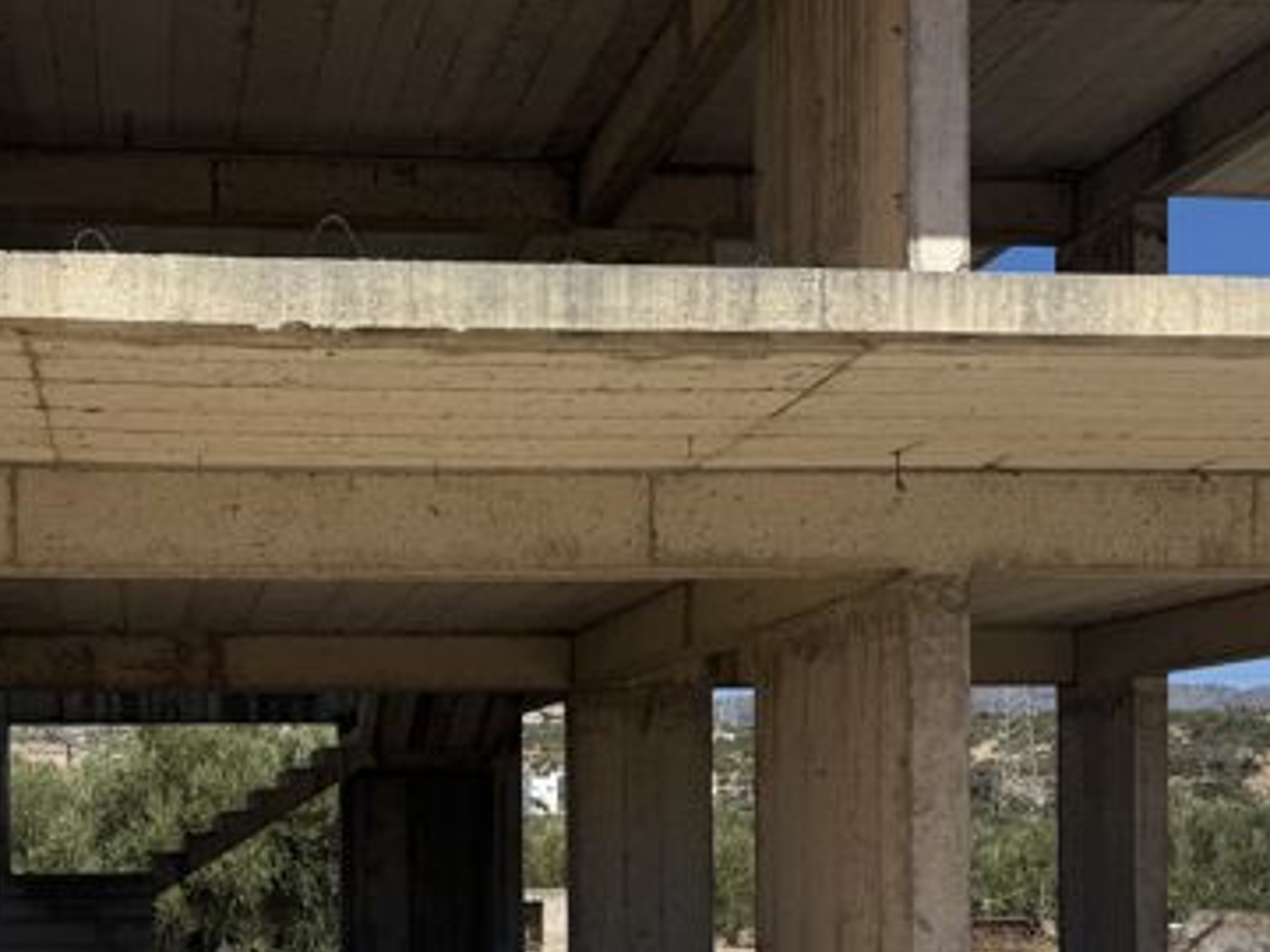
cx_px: 323
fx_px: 1724
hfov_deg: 39.4
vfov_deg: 29.5
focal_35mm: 47
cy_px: 867
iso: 80
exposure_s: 1/6173
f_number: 1.78
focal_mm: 6.76
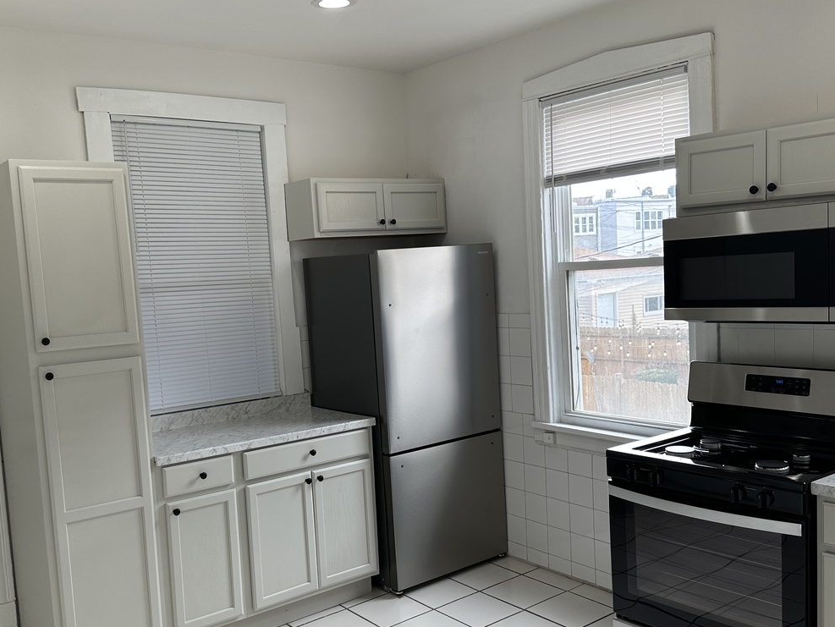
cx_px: 364
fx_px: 845
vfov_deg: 40.6
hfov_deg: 52.5
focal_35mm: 35
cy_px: 360
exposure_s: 1/258
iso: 80
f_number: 1.78
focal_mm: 6.86
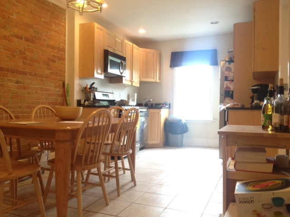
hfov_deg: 52.6
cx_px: 145
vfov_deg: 40.7
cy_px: 108
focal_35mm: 35
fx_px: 293
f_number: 2.4
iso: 80
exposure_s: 1/20
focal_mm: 4.28
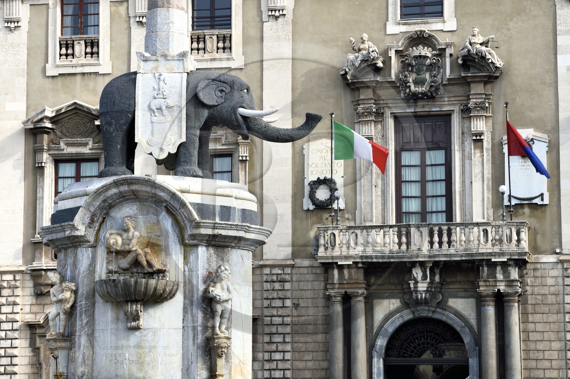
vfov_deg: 12.4
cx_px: 285
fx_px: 1741
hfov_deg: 18.6
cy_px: 190
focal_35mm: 110
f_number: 7.1
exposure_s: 1/320
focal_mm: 110
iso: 200
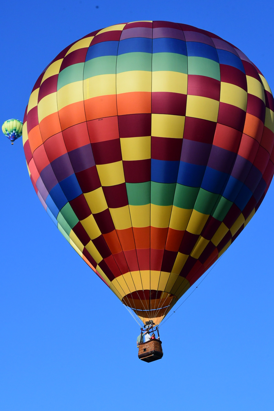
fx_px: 1198
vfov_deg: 19.5
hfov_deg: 13.0
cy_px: 206
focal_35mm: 105
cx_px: 137
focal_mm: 70
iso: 1600
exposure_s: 1/1000
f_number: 16
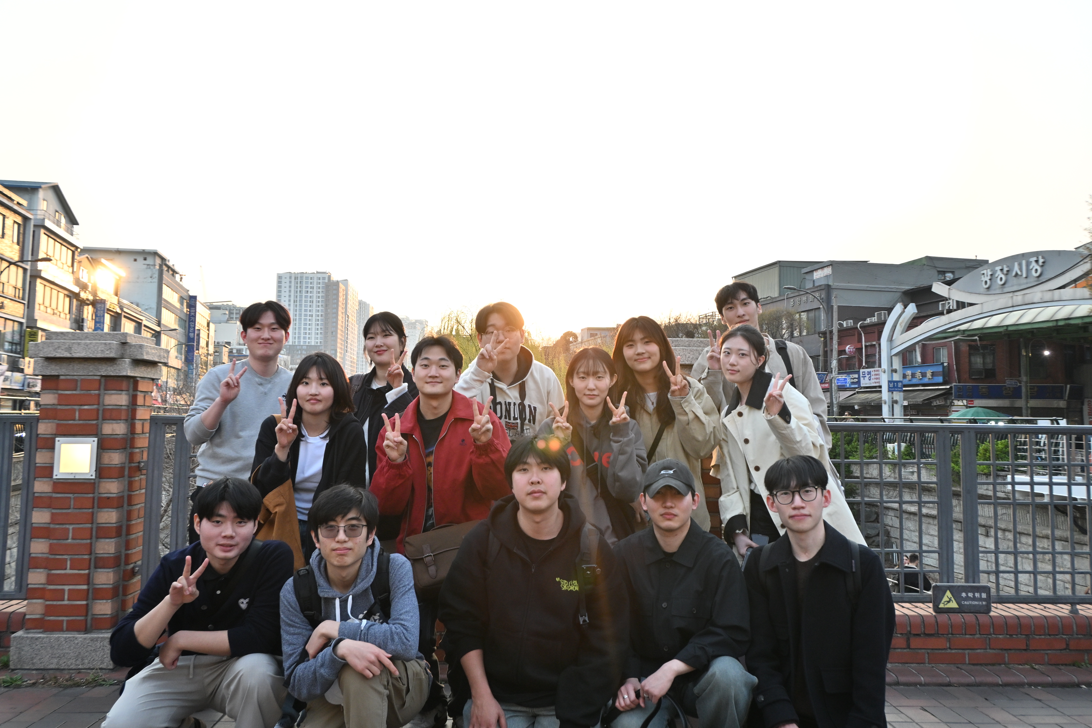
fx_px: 910
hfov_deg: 61.9
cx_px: 546
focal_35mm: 30
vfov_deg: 43.6
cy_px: 364
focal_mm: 20
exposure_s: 1/250
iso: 400
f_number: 6.3
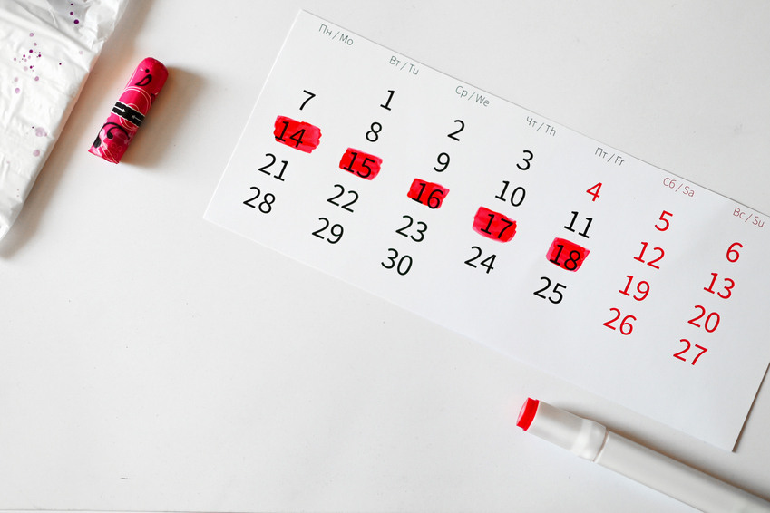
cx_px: 385
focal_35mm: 52
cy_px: 256
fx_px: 1112
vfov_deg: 26.0
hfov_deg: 38.2
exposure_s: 1/100
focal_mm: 35
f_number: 1.8
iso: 160
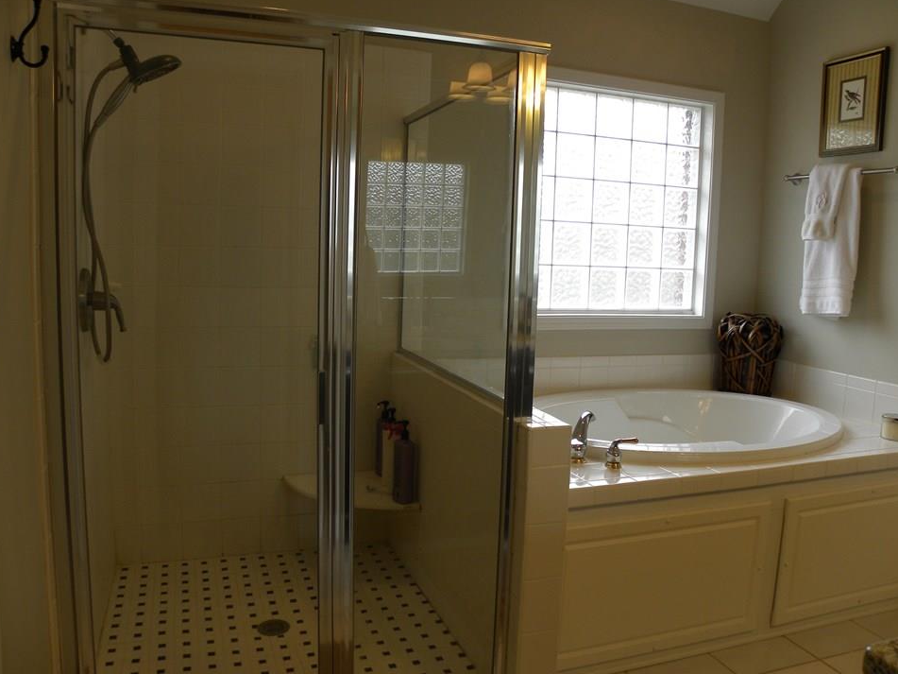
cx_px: 456
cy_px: 326
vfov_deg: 49.7
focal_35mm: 28
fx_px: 726
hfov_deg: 63.4
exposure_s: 1/67.6
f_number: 2.8
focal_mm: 4.6
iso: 77
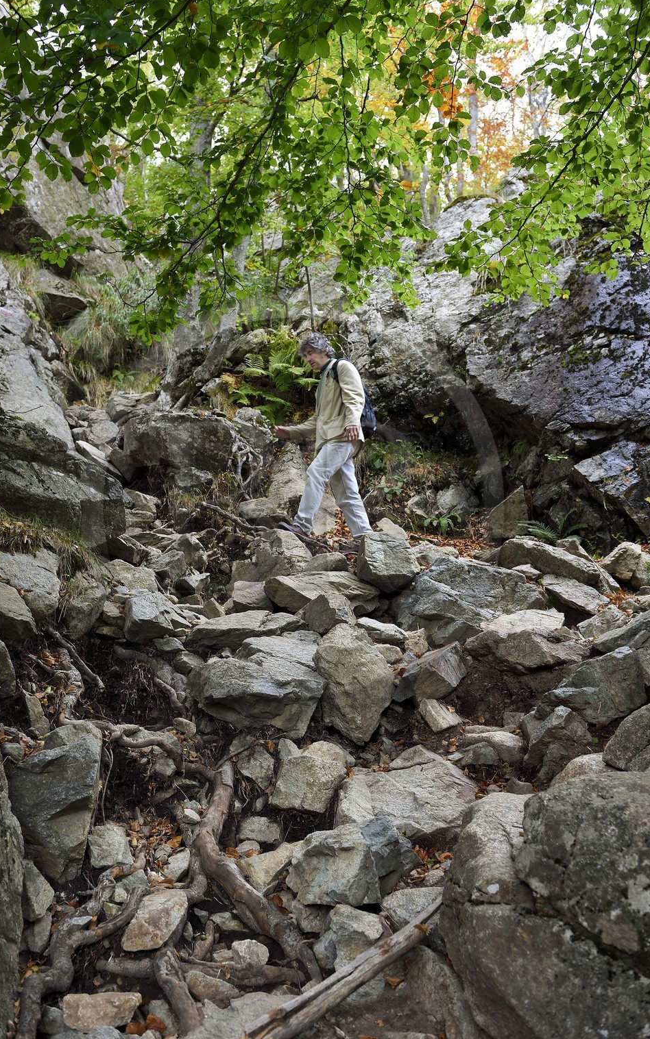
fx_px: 822
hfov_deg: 43.1
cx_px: 292
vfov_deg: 64.6
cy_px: 508
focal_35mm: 29
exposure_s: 1/50
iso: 200
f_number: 5
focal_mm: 27
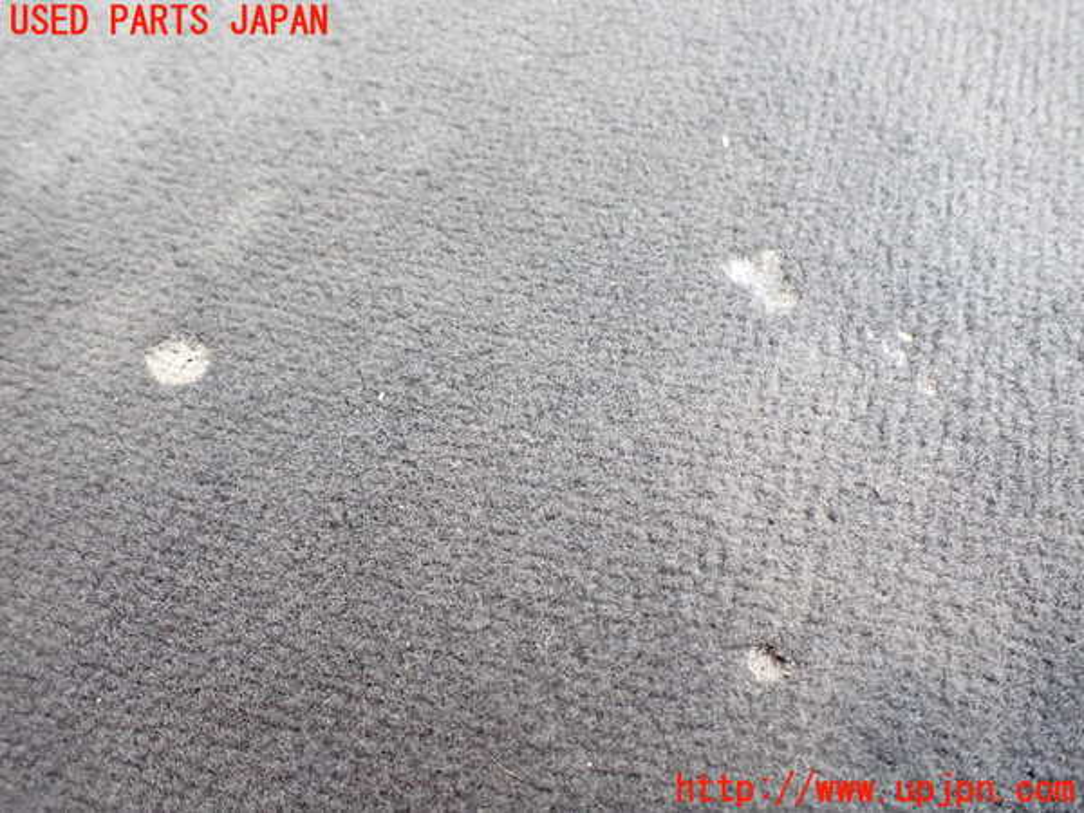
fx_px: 939
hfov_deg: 60.0
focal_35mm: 30
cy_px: 406
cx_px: 542
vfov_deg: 46.8
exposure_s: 1/40
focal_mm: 5.4
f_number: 2.3
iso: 800
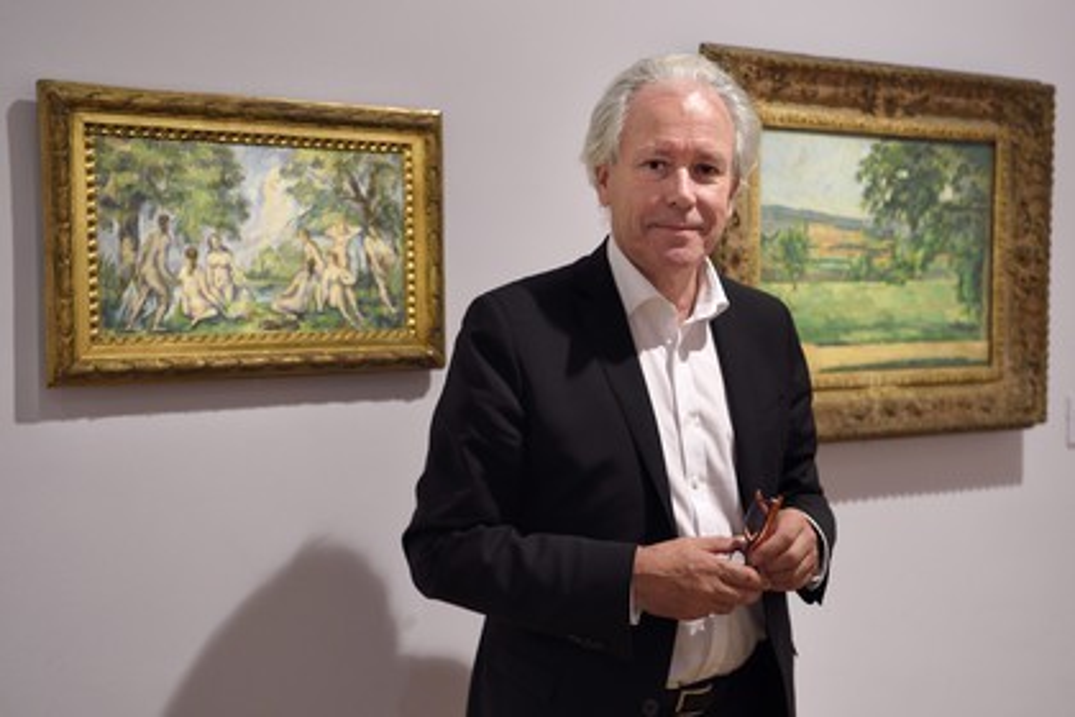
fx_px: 1135
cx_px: 538
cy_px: 358
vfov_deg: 35.1
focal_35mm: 38
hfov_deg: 50.7
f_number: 2.8
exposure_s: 1/50
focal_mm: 38
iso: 800
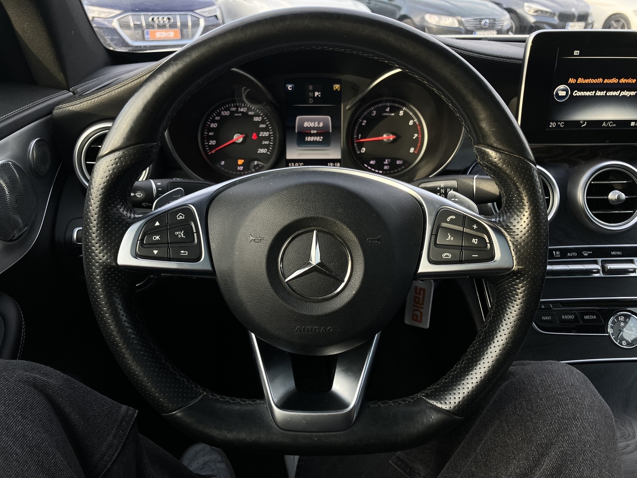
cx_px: 318
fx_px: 515
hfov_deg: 63.4
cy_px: 239
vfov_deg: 49.7
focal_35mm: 28
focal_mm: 3.99
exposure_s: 1/121
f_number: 1.8
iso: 50
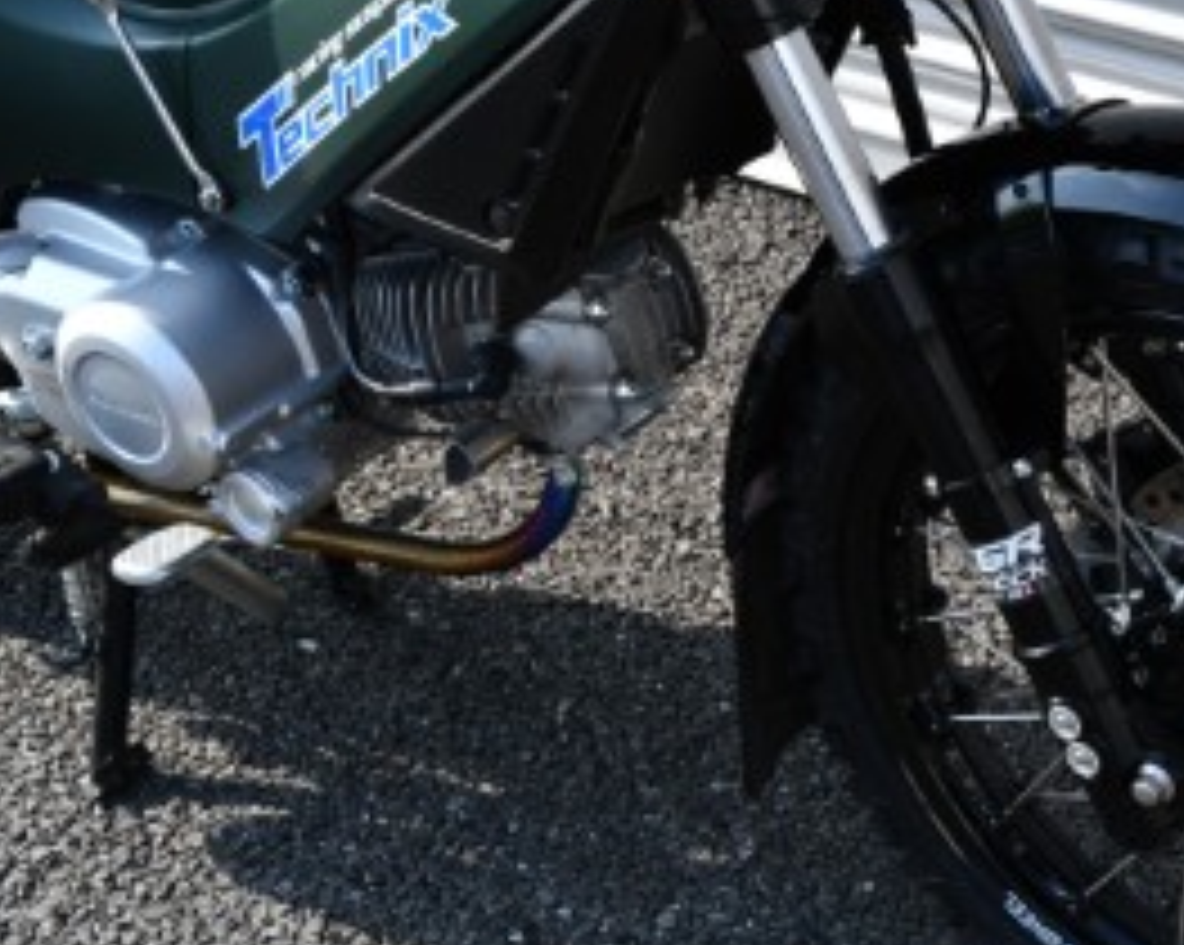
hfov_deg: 20.6
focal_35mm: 91
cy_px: 394
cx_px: 1049
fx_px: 3186
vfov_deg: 16.9
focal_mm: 34
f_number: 7.1
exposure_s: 1/250
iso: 200
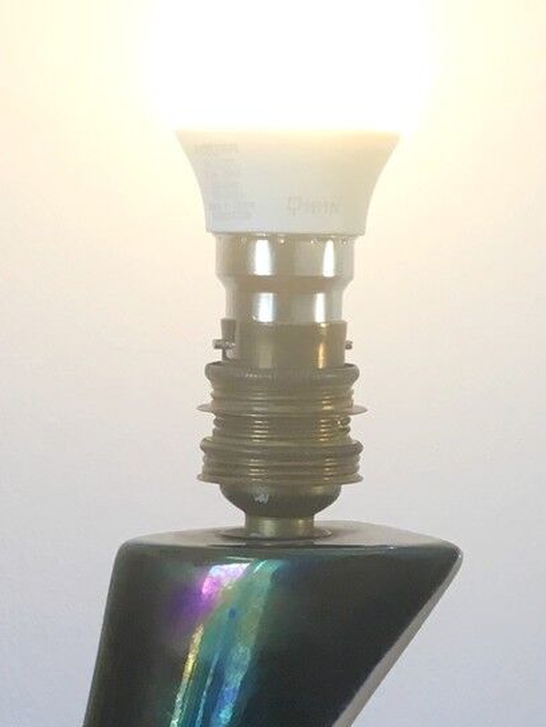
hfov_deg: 13.8
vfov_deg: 18.2
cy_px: 613
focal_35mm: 107
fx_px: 2249
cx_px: 266
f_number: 2.2
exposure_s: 1/33
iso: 32
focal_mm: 4.15
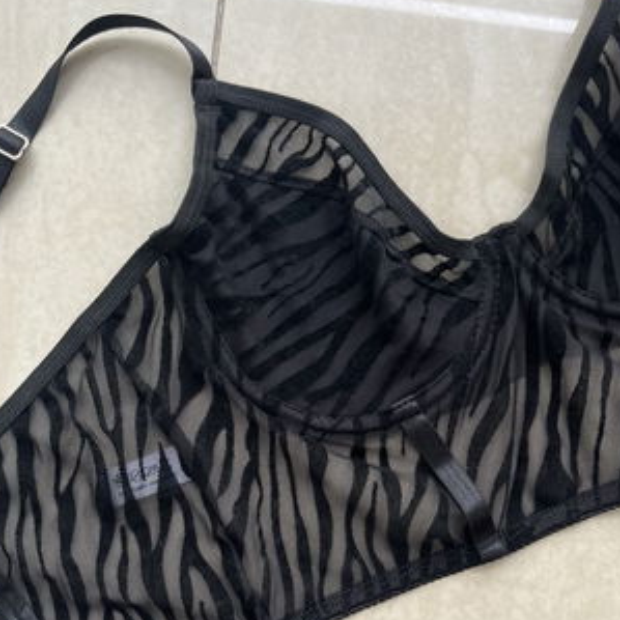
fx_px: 831
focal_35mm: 41
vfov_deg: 40.1
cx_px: 317
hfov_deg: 40.9
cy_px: 439
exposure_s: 1/50
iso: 100
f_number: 1.6
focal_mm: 5.1
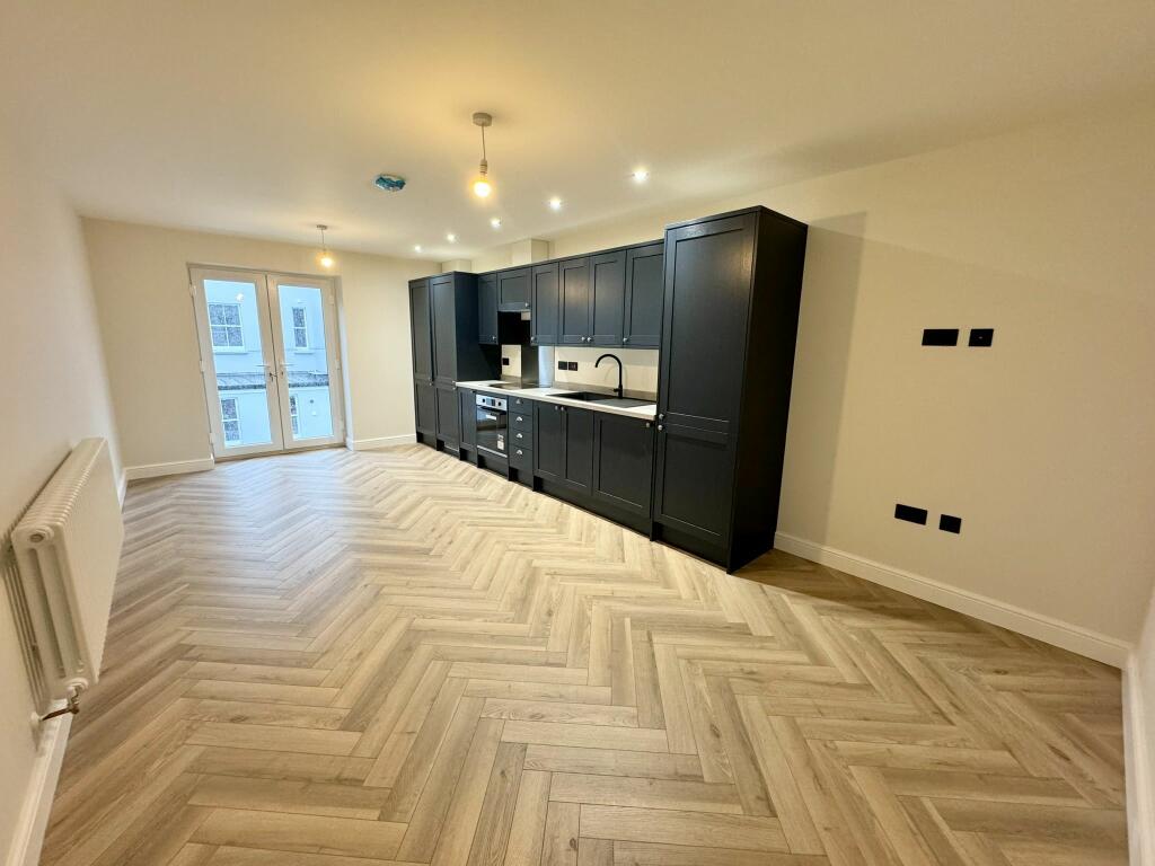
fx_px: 467
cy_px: 433
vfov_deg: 85.7
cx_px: 578
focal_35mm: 14
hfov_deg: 102.1
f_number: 2.2
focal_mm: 2.22
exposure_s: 1/50
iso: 250
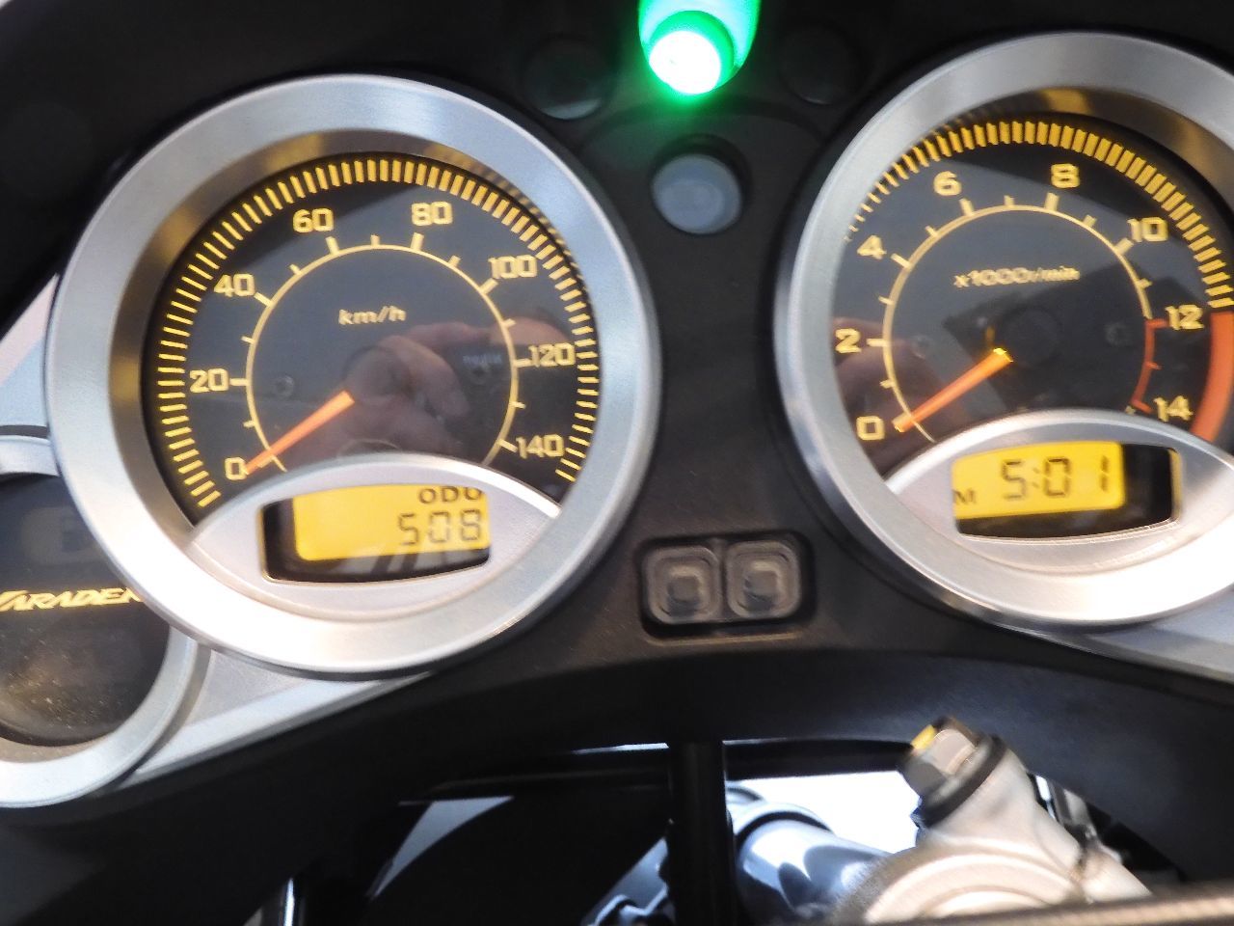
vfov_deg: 46.8
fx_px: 1069
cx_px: 617
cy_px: 463
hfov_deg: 60.0
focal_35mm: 30
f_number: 3.5
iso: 800
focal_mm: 5.4
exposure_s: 1/5
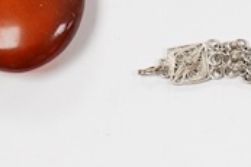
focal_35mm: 293
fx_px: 2041
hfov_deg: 6.8
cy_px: 182
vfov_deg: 4.7
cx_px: 543
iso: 2500
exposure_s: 1/160
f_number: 13
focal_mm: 30
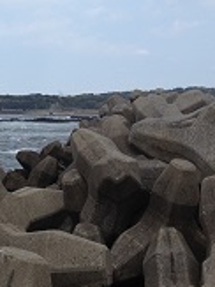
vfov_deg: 22.7
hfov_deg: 17.0
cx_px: 37
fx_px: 713
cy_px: 92
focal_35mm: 86
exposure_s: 1/1082
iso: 50
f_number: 2.4
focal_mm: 4.28
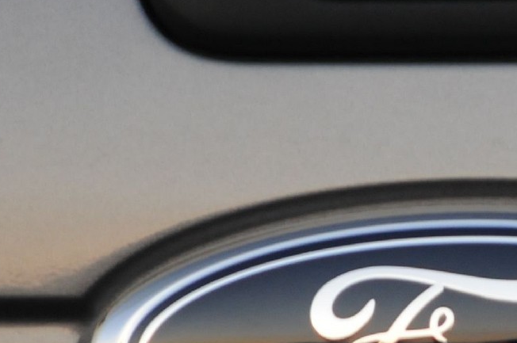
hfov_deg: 2.0
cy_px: 280
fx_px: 14859
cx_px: 497
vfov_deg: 1.3
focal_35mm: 1036
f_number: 5.6
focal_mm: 180
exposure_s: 1/30
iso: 800
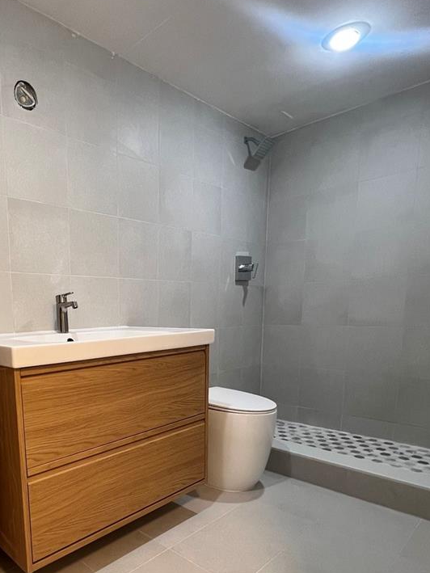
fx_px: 364
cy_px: 369
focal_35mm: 22
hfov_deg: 58.2
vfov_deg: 74.6
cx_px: 112
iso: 250
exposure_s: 1/120
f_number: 1.8
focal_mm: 1.57
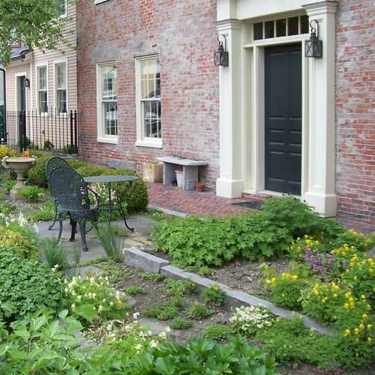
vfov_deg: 34.0
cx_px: 97
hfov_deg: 33.4
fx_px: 613
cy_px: 175
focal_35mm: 50
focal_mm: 5.6
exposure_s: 1/90
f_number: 2.7
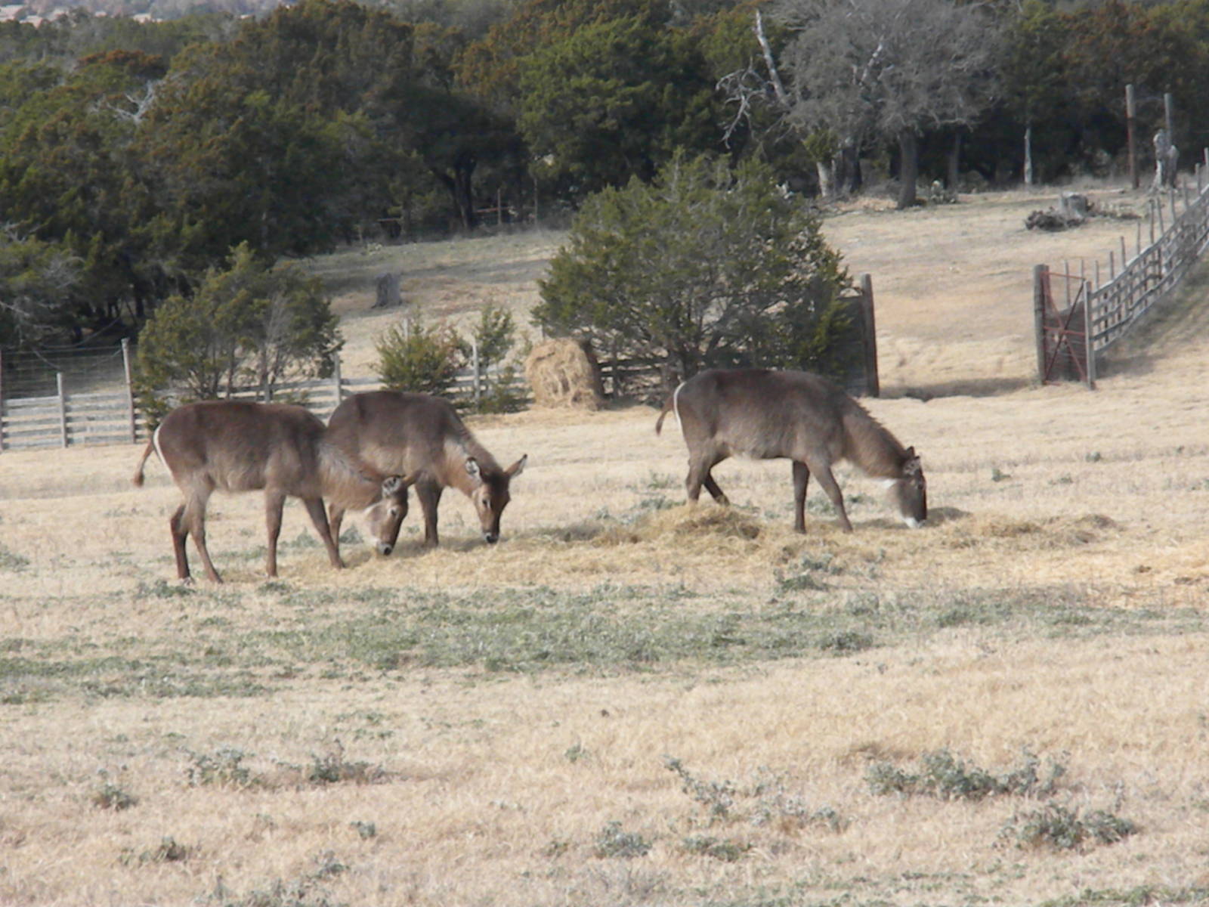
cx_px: 604
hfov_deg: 7.6
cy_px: 454
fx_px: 9081
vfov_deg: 5.7
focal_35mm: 260
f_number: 14
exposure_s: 1/197
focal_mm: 46.2
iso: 640
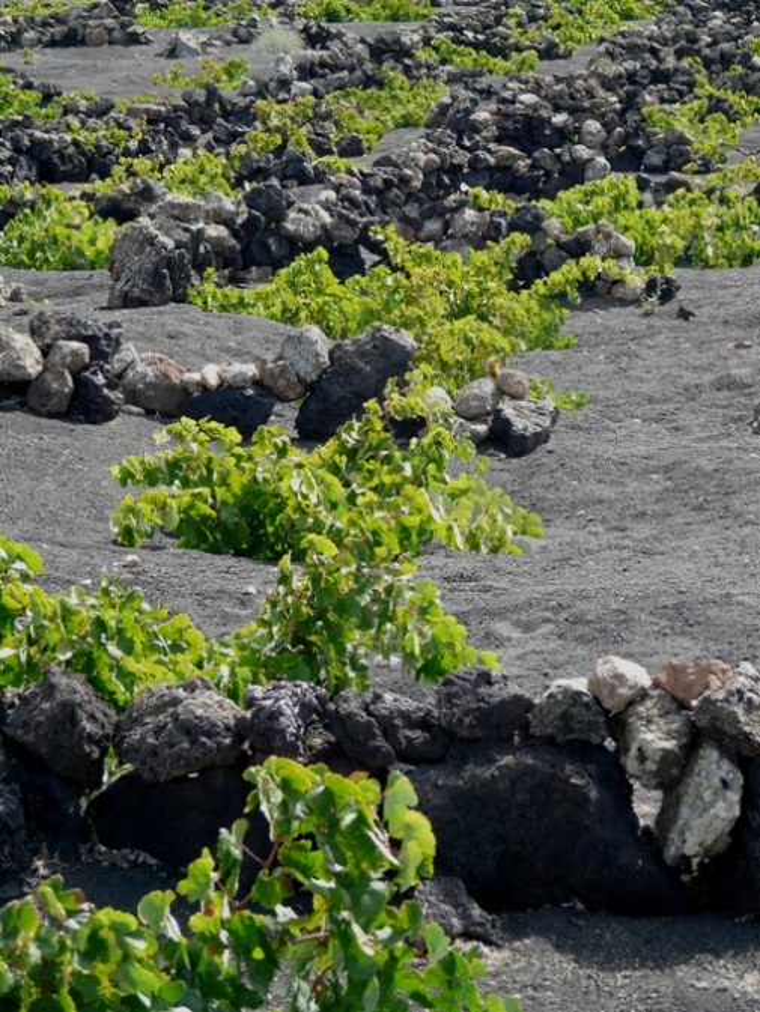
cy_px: 506
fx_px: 4038
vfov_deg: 14.3
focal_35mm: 138
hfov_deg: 10.8
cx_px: 380
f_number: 4
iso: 100
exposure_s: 1/200
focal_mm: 22.6
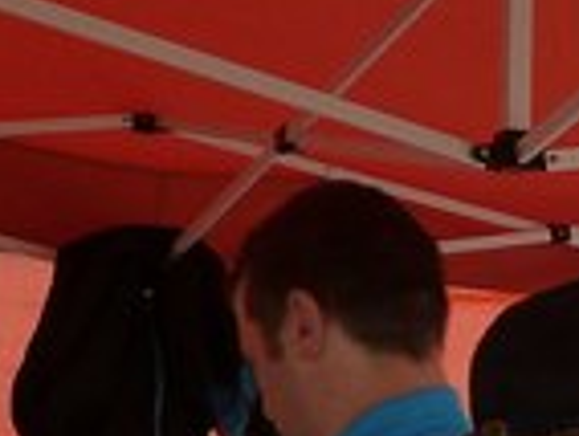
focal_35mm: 123
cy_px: 866
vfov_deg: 11.0
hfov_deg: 15.4
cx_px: 701
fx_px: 2061
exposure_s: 1/100
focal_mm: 4.1
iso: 125
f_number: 3.3
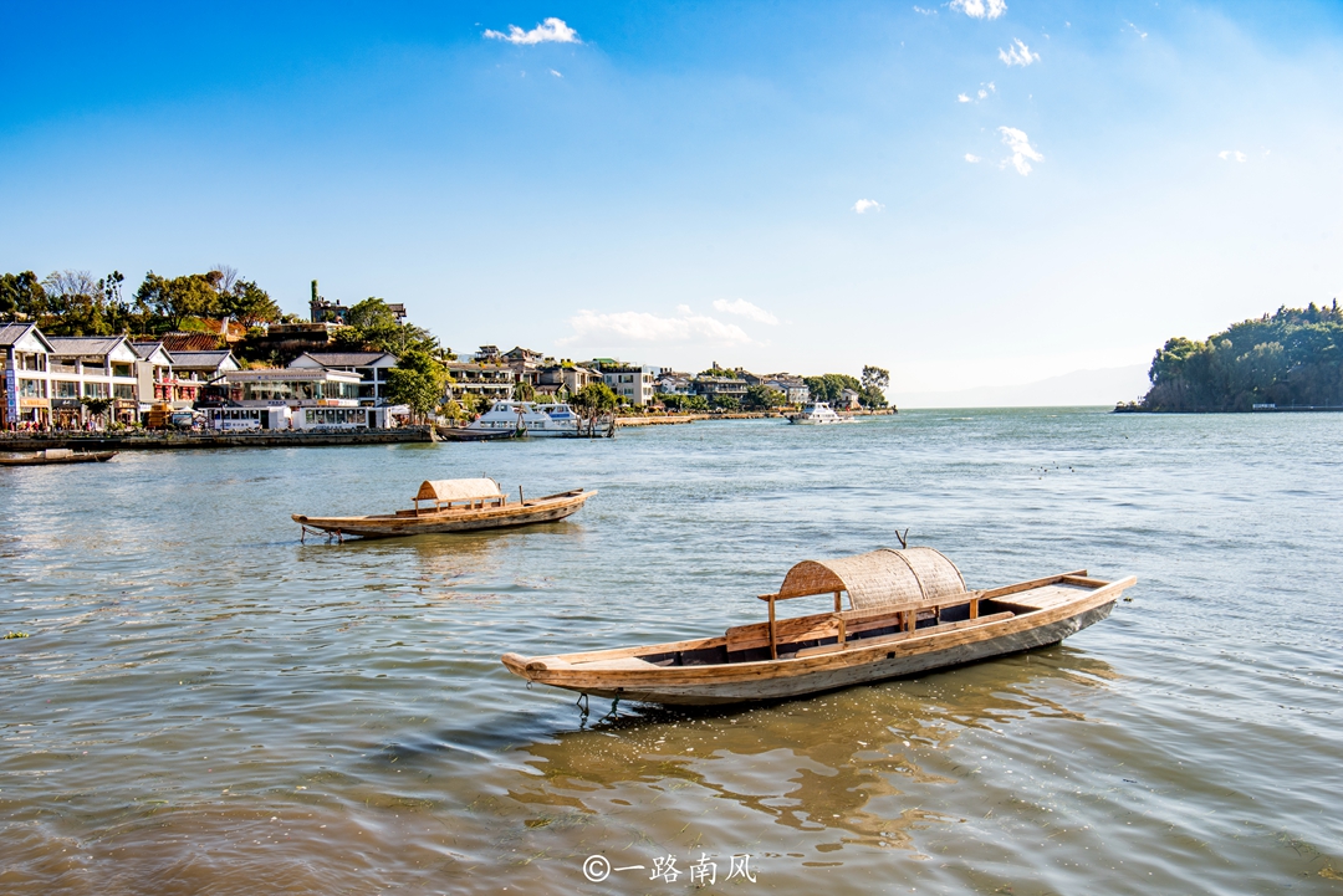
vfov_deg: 41.2
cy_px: 448
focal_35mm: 32
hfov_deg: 58.7
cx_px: 672
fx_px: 1194
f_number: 14
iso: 160
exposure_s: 1/100
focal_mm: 32
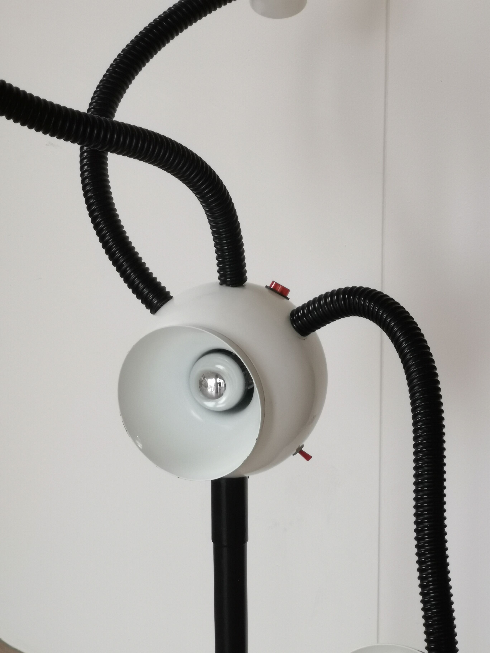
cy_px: 326
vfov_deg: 20.7
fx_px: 1793
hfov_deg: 15.6
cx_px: 245
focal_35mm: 95
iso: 200
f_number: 2.4
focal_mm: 7.48
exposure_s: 1/50
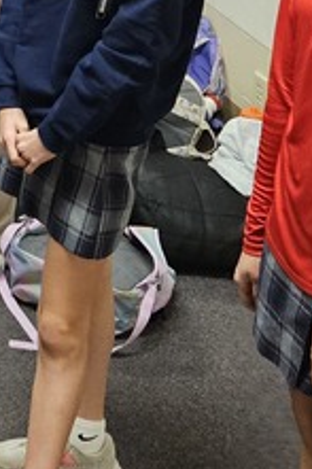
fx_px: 1445
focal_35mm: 111
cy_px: -125
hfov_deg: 11.2
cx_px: -306
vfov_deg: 17.4
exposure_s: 1/120
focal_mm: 5.4
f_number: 1.8
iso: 1000
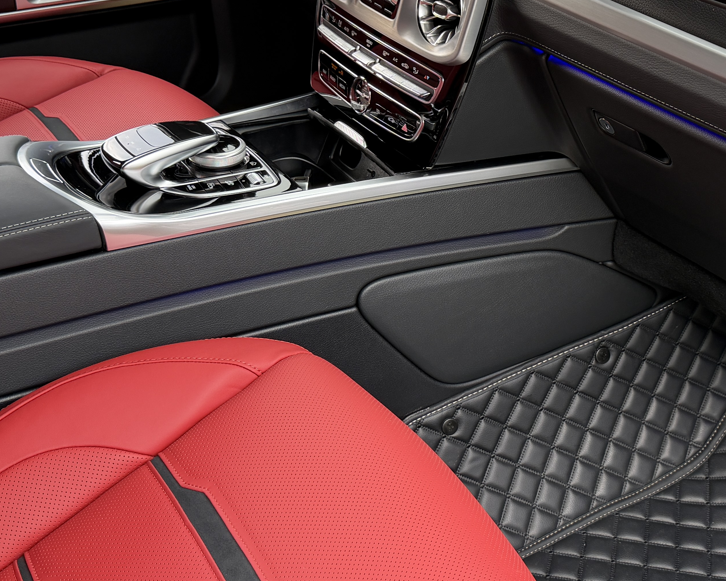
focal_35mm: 53
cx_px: 473
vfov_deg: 28.4
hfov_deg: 35.1
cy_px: 181
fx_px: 1139
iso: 125
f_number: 1.78
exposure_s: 1/151
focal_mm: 6.76
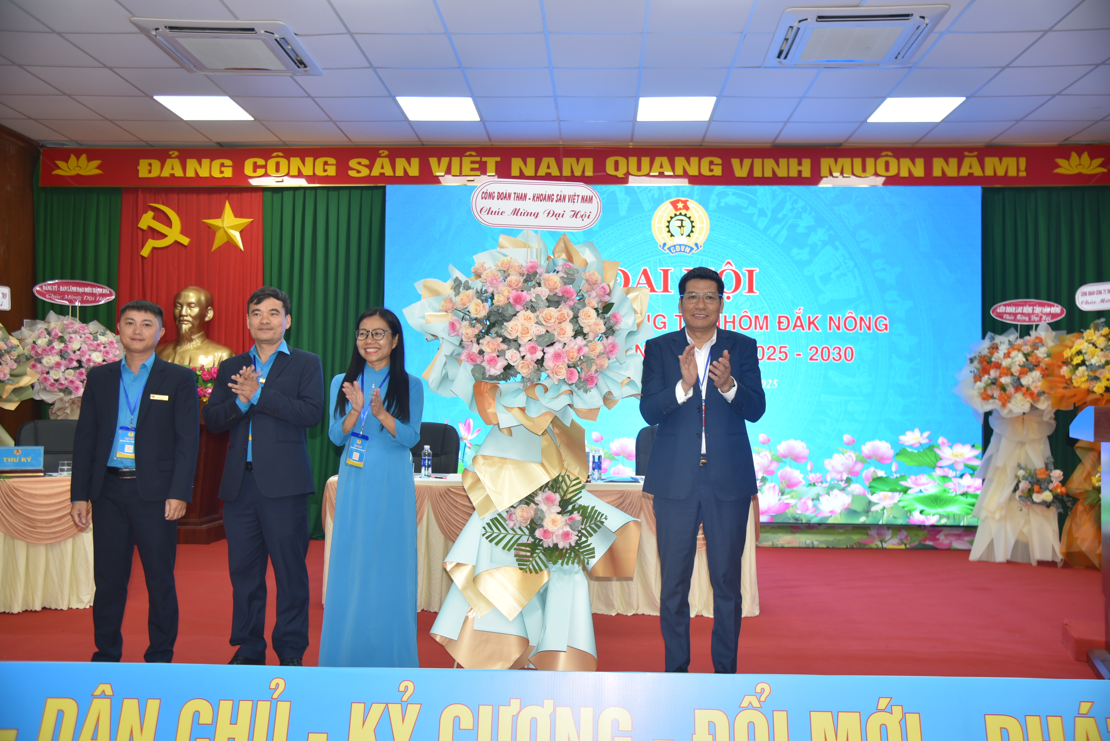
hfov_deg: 58.7
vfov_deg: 41.1
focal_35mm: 32
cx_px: 555
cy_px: 370
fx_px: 987
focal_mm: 32
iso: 400
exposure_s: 1/60
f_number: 4
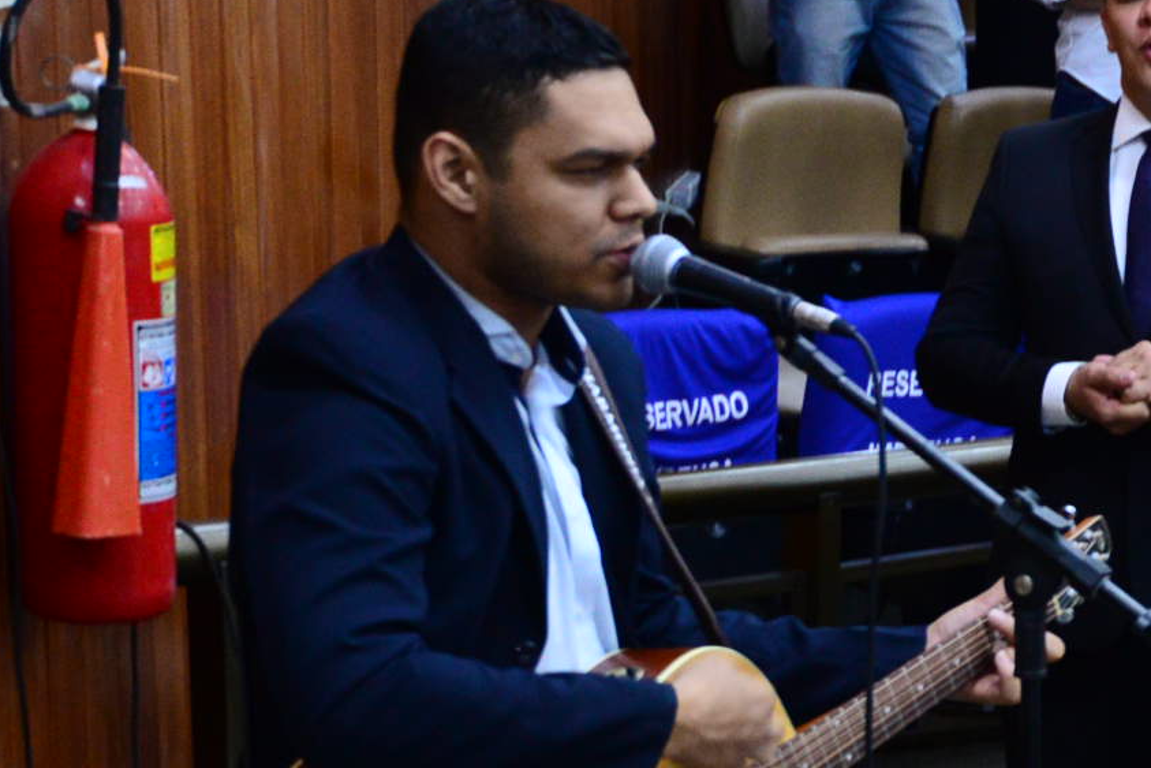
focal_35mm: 125
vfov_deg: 10.8
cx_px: 1939
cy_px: 817
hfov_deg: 14.7
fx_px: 3996
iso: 2500
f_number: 4
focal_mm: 35
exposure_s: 1/80
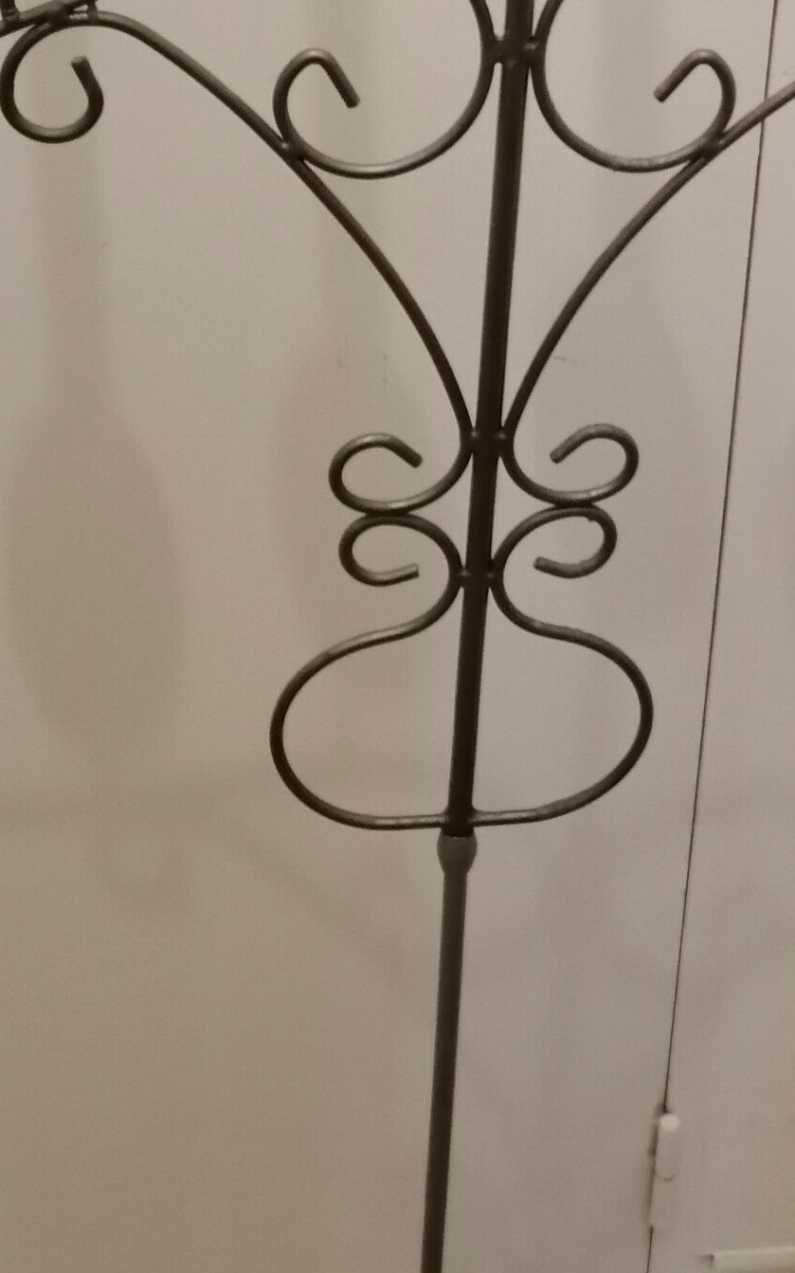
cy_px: 145
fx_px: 2323
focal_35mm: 67
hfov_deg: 19.3
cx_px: 542
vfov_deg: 29.5
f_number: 1.8
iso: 400
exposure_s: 1/33.3
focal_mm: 3.96
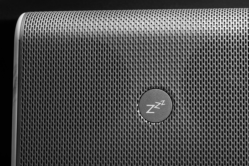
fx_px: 726
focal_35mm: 105
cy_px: 83
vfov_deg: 13.0
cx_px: 124
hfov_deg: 19.5
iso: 100
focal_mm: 105
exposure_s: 1/160
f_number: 11
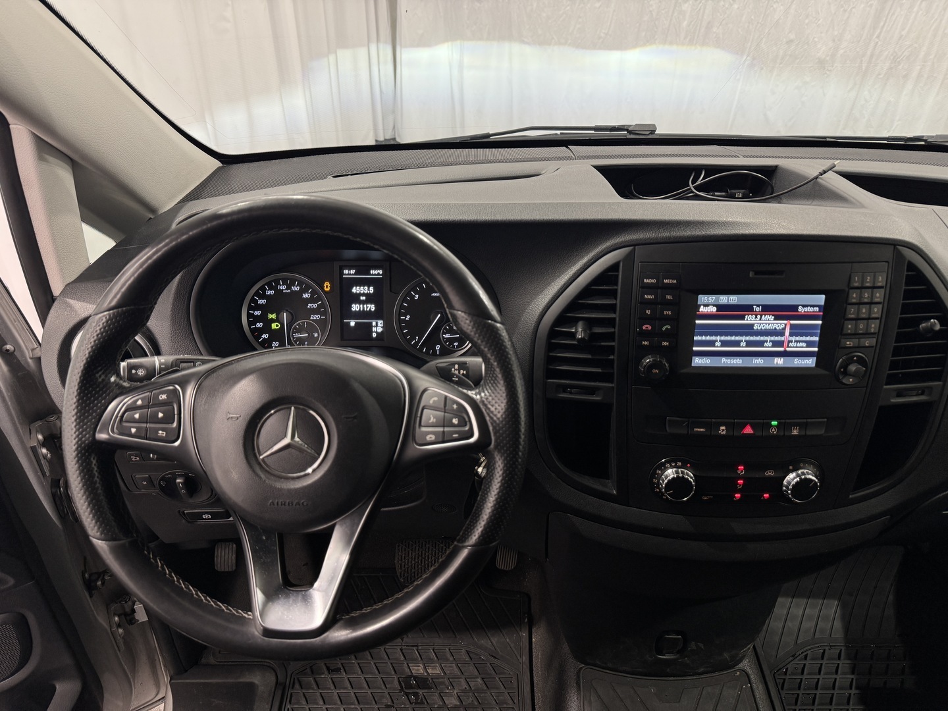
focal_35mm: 24
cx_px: 474
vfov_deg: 56.8
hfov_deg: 71.6
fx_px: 657
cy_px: 356
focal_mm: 6.76
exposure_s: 1/100
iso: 160
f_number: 1.78
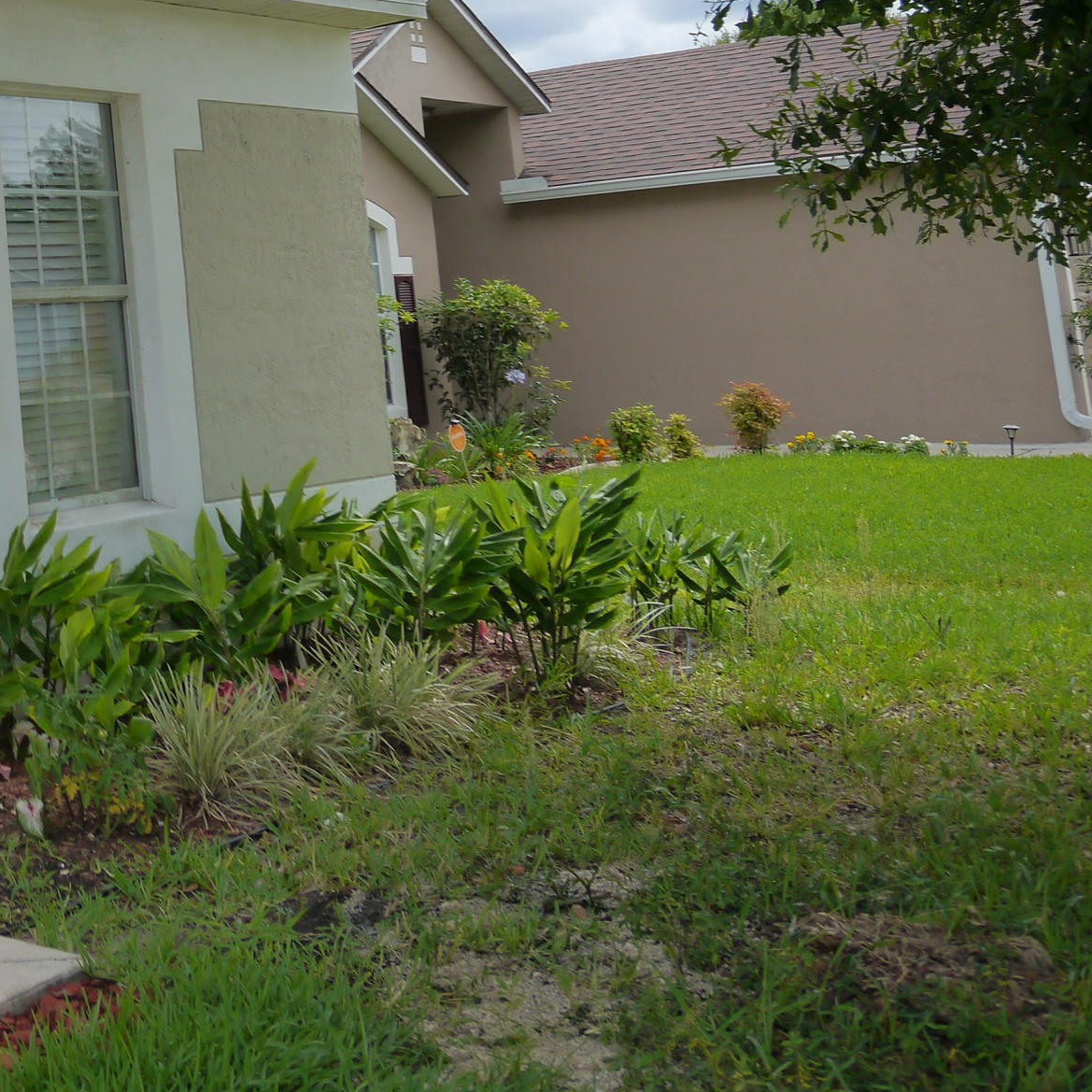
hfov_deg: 25.6
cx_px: -264
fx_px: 2106
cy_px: 68
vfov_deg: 27.8
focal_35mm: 59
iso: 160
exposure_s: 1/1000
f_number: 4.5
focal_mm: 13
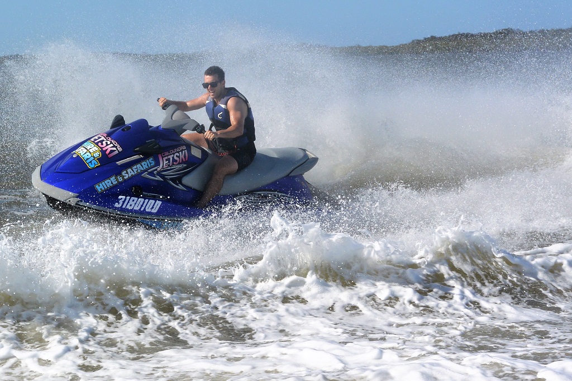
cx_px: 286
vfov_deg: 18.4
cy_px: 190
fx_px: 1175
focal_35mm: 74
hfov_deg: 27.4
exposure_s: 1/1000
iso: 160
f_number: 8
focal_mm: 27.5
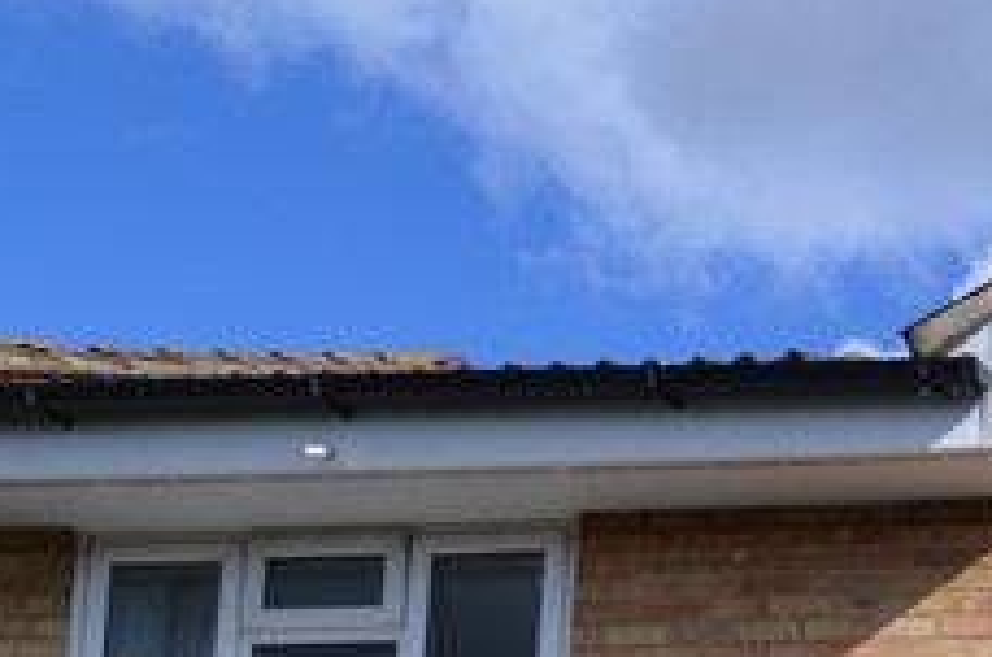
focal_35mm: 74
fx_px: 2042
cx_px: 2132
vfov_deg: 14.1
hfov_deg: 17.1
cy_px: 1453
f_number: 8
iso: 100
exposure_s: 1/250
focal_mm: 11
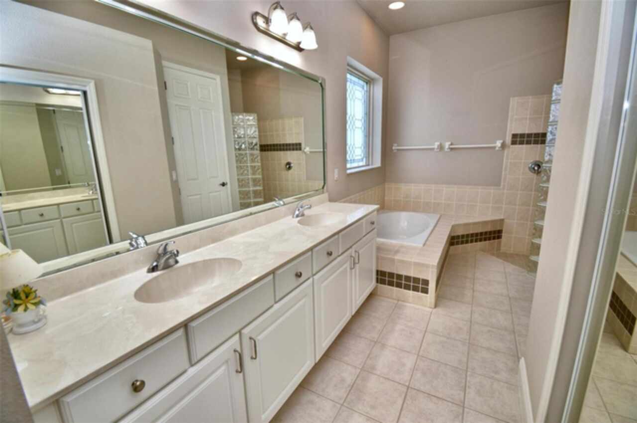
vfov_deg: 77.2
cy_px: 212
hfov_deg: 100.5
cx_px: 318
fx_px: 265
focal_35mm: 15
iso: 180
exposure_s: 1/30
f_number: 4.5
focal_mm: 10
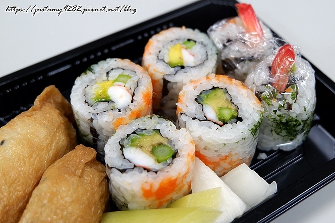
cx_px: 168
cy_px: 112
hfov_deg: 44.5
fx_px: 409
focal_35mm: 44
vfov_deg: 30.5
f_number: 4.7
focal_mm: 29.5
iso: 800
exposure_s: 1/60
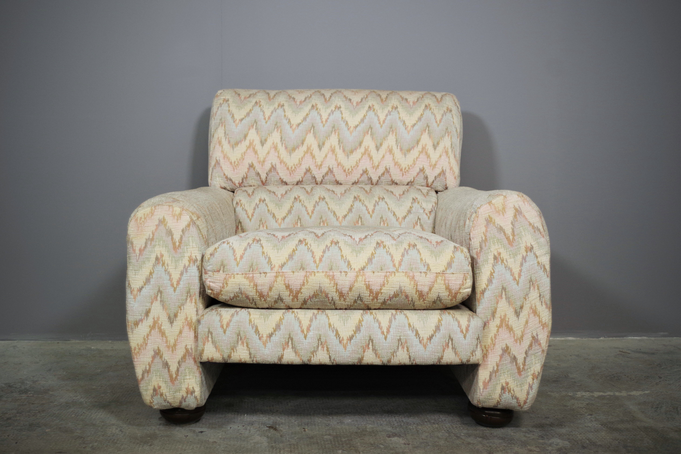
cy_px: 227
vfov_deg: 36.9
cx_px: 340
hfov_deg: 53.1
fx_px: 681
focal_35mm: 36
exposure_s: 1/60
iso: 400
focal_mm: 24.38
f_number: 4
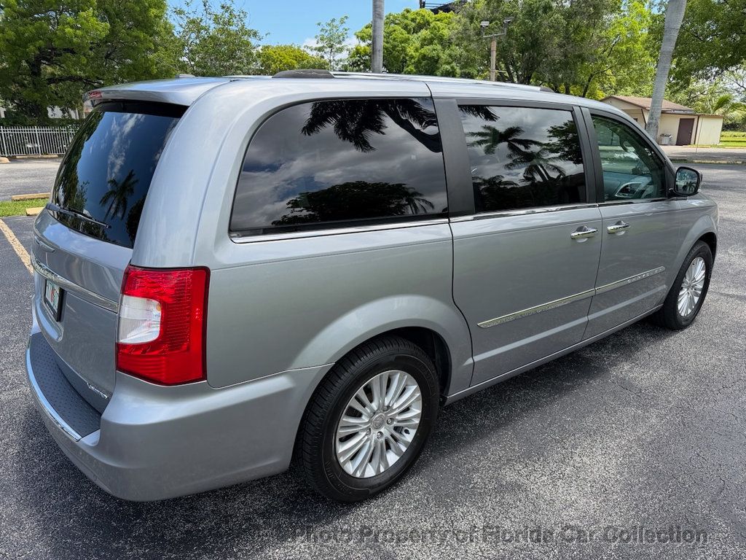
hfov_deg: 71.6
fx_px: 517
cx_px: 373
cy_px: 280
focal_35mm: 24
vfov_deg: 56.8
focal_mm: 6.76
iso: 80
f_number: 1.78
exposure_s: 1/2053
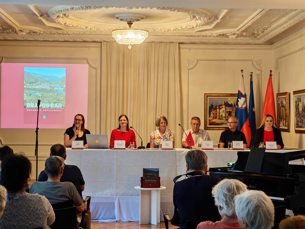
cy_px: 114
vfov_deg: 20.4
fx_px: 634
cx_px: 152
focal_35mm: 72
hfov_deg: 27.0
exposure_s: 1/50
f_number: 2.6
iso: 1250
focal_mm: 15.38
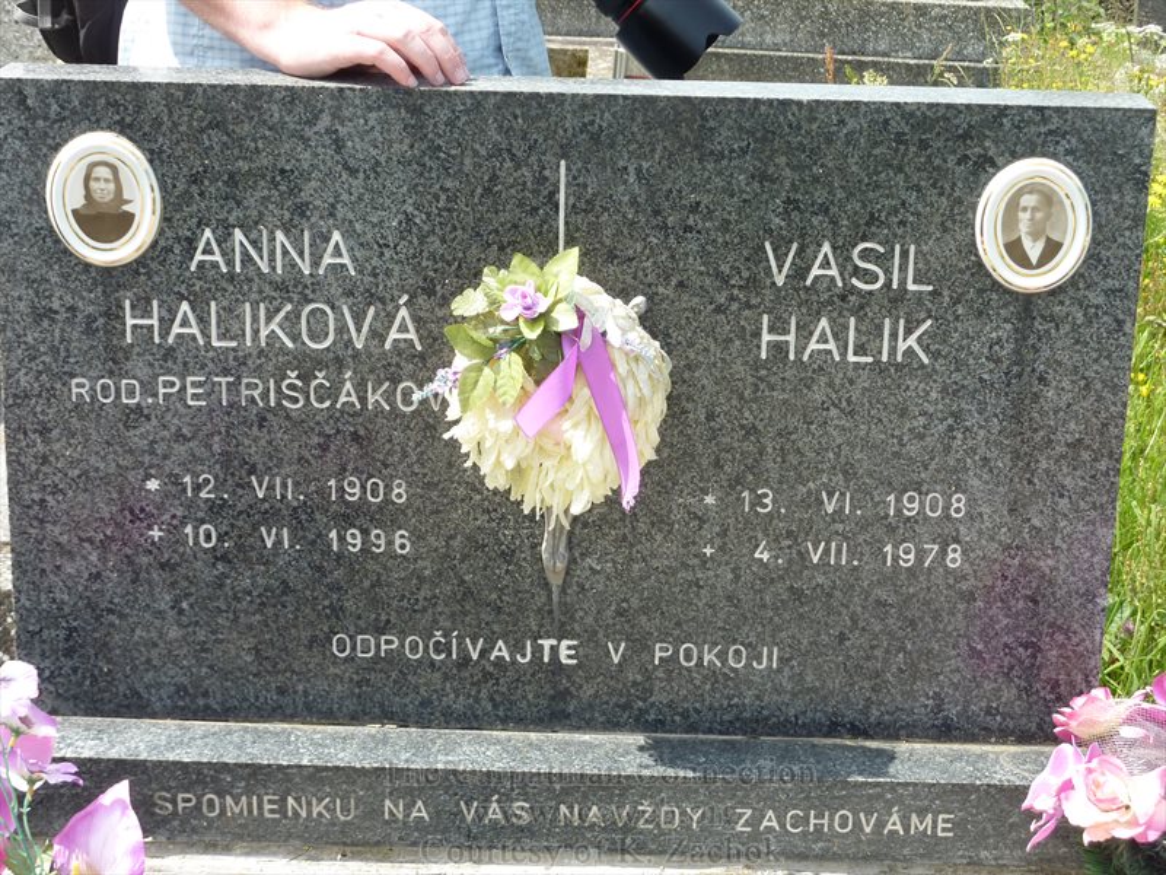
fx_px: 2257
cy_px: 438
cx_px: 583
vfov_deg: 21.9
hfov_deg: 29.0
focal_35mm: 67
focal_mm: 11
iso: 80
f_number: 4.1
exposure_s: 1/250
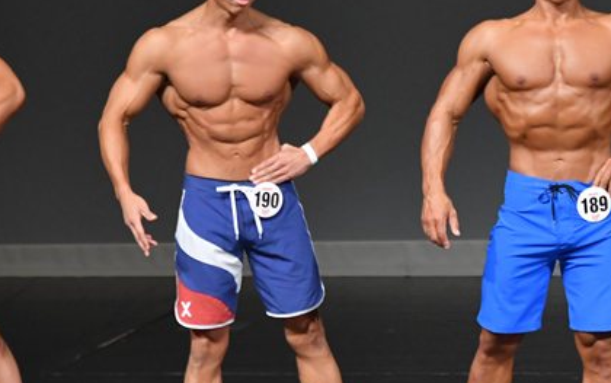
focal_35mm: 648
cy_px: 173
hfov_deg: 3.2
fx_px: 10796
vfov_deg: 2.0
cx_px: 510
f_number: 5.6
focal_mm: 230
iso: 4000
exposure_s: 1/400
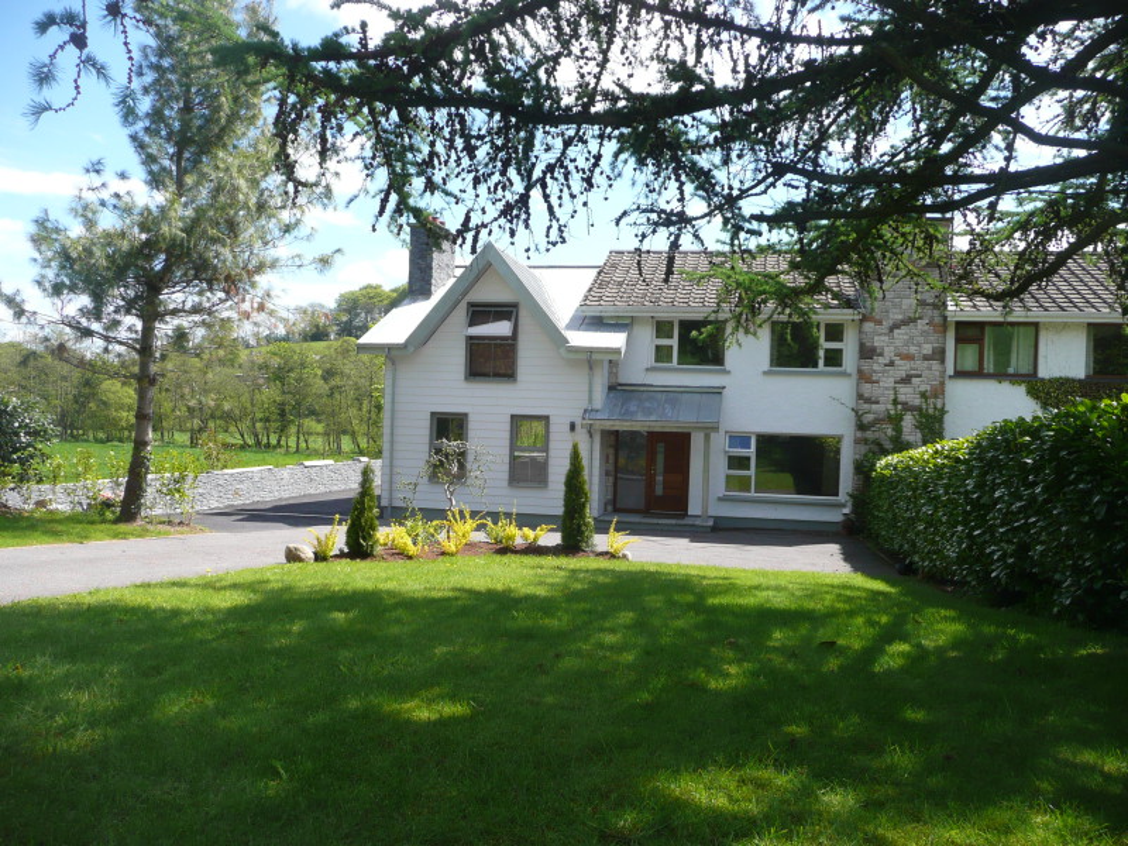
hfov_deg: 63.4
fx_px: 912
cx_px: 564
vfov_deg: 49.7
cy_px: 423
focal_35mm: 28
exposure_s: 1/400
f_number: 3.3
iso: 100
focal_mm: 4.6
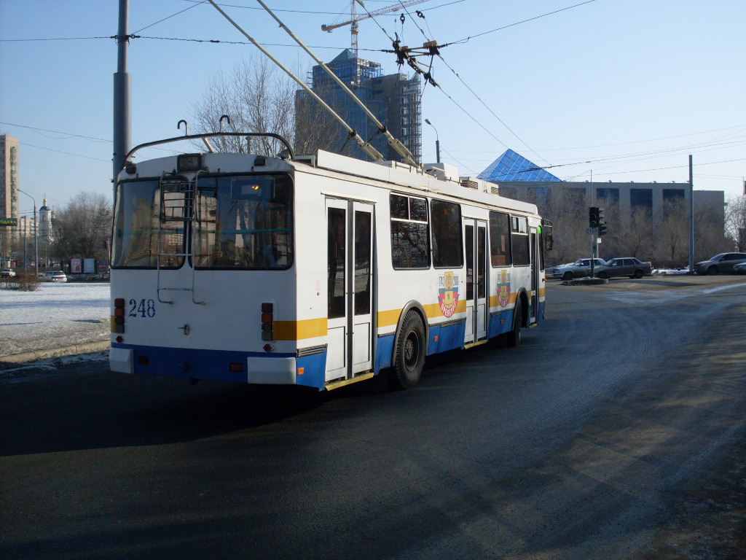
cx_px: 373
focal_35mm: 38
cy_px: 280
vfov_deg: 37.7
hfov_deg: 49.0
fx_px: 819
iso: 80
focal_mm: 6.3
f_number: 8.4
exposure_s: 1/250
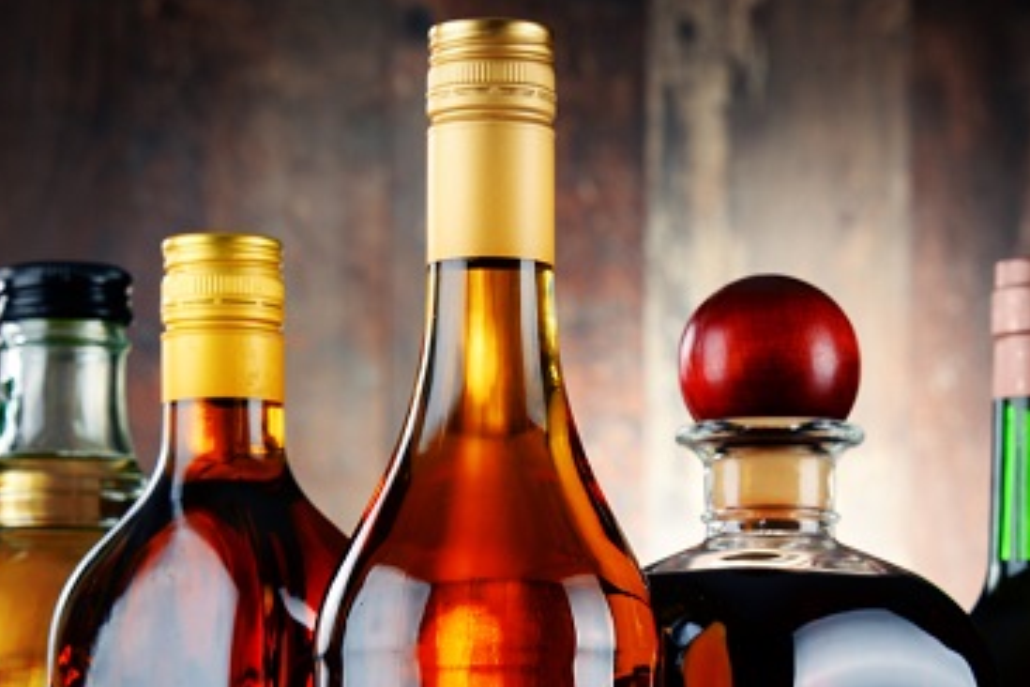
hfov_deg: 10.0
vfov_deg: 6.7
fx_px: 5865
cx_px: 583
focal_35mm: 205
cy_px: 555
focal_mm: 125
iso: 100
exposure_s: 1/125
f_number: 13
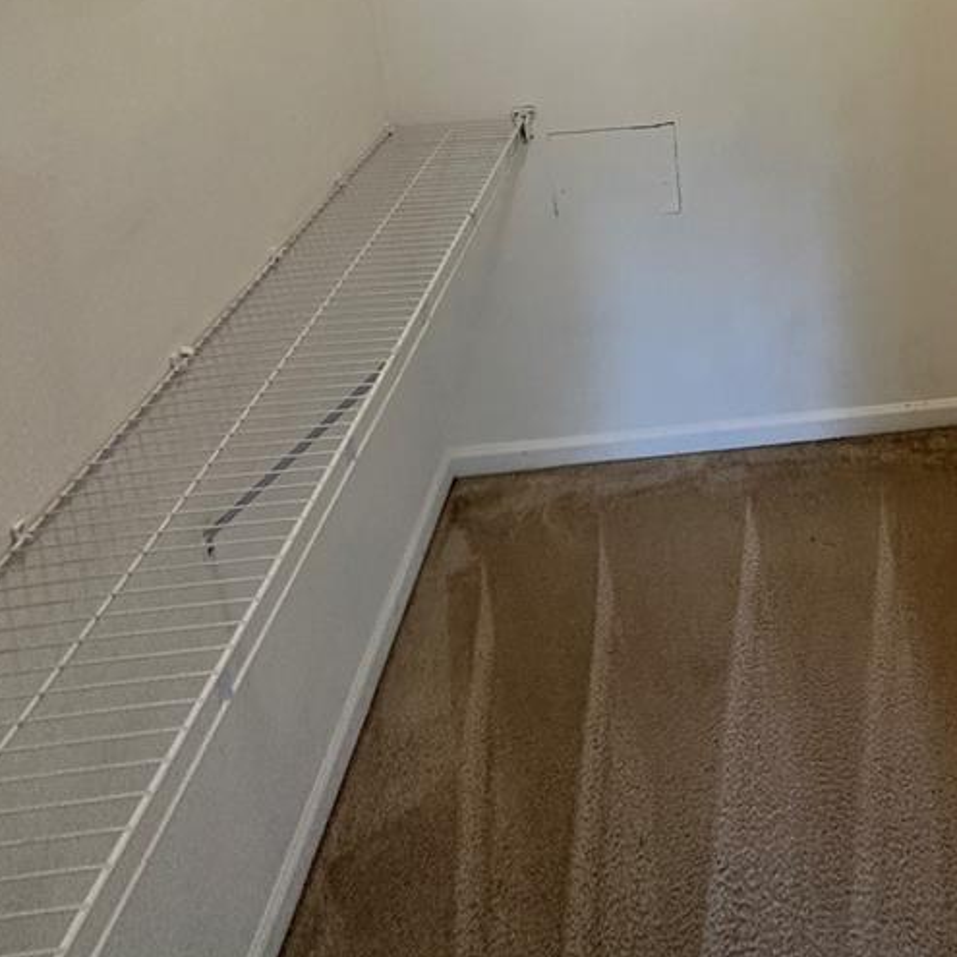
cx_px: 826
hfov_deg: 49.3
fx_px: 938
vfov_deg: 44.6
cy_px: -29
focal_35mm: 30
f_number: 2.2
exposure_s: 1/60
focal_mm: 2.22
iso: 200
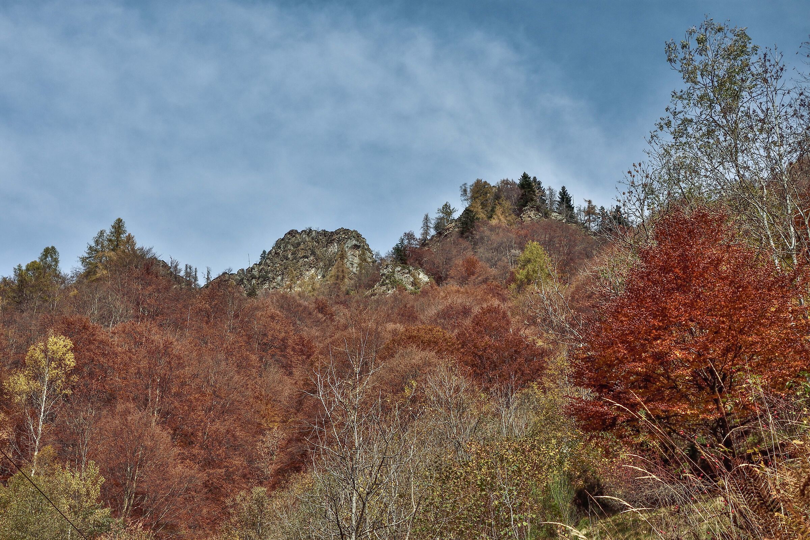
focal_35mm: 66
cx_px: 405
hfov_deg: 30.5
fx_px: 1485
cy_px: 270
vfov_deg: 20.6
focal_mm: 44
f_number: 11
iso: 100
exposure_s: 1/80
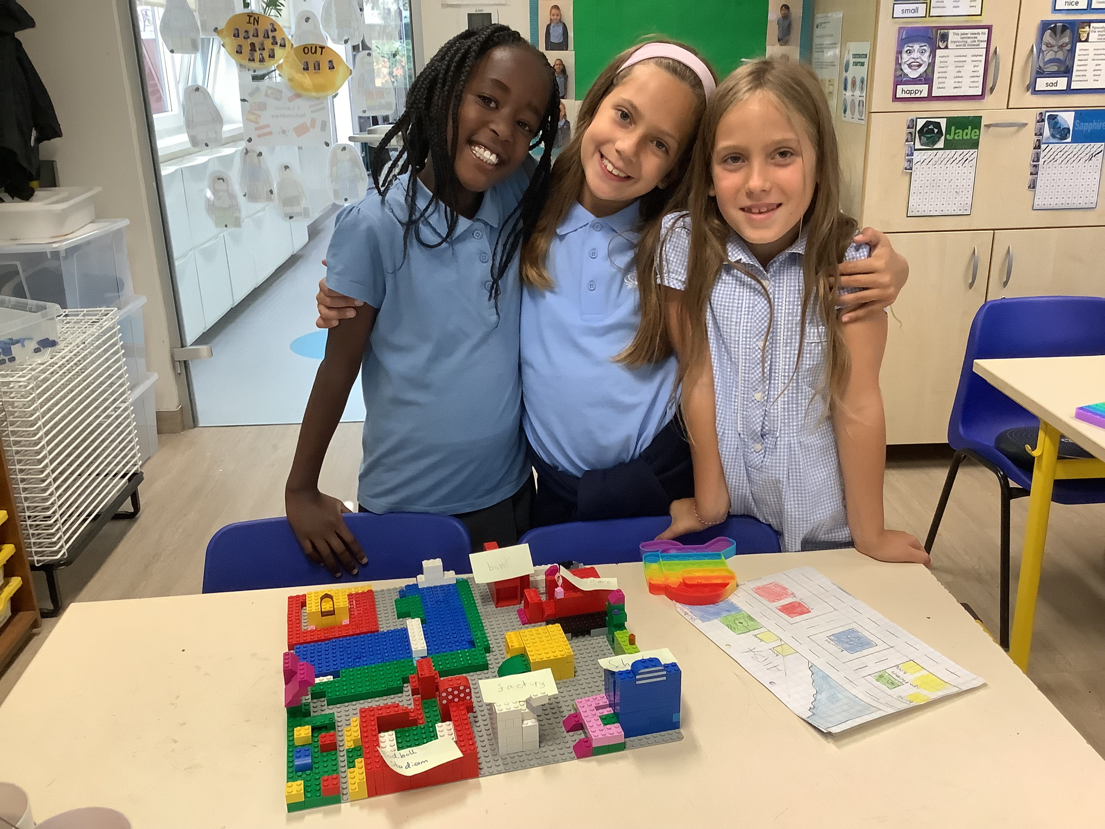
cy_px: 414
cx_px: 552
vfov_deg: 45.4
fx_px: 990
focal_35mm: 31
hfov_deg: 58.4
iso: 250
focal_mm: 3.3
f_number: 2.4
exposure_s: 1/60
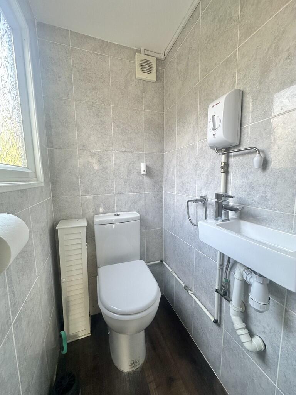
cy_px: 198
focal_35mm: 14
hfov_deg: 85.7
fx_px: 160
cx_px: 148
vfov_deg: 102.1
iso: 125
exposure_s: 1/100
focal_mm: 2.22
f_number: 2.2
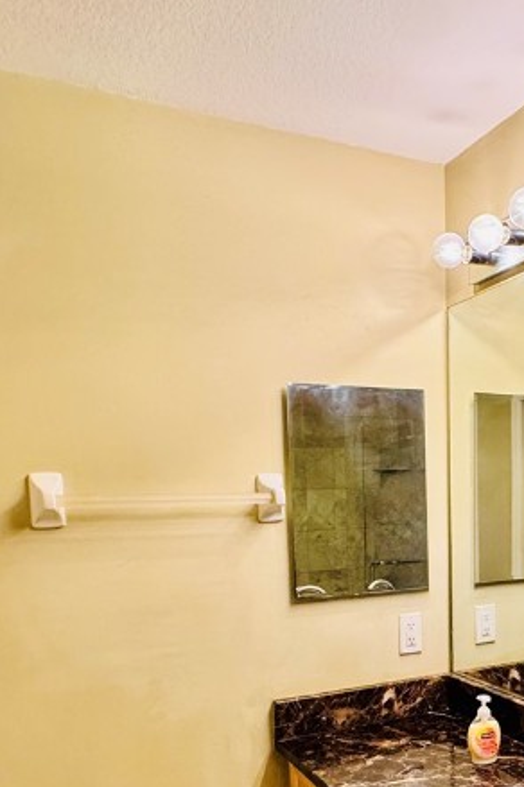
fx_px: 743
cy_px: 588
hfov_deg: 37.7
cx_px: 400
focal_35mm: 34
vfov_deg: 53.4
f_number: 2.2
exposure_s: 1/120
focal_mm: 2.22
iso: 250
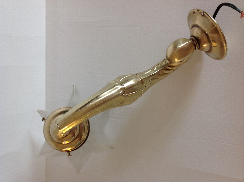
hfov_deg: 52.7
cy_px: 91
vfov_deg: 40.6
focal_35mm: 35
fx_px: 246
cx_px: 122
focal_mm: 4.28
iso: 50
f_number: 2.4
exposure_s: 1/20
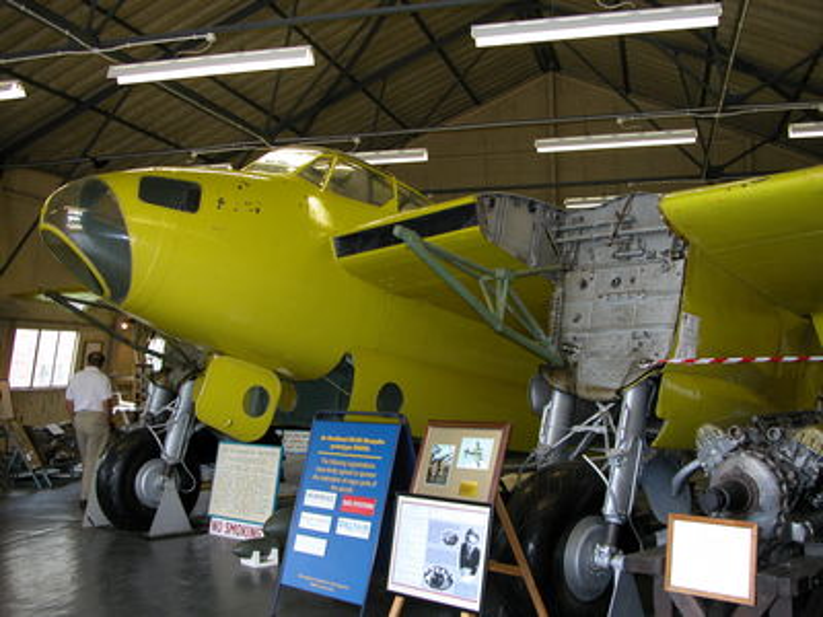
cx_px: 412
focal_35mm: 39
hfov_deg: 47.9
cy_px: 308
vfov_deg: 36.8
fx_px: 927
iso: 100
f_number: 2.9
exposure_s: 1/30
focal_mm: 10
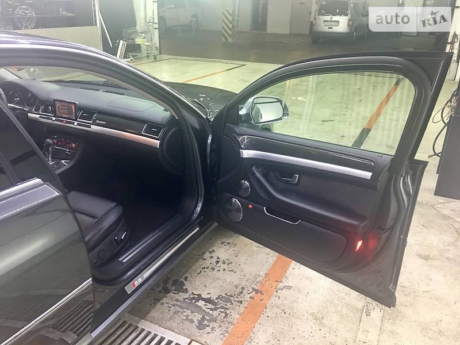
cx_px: 230
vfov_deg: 48.2
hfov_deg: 61.7
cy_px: 172
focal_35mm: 29
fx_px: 385
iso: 100
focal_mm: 4.2
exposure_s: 1/17
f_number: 2.2
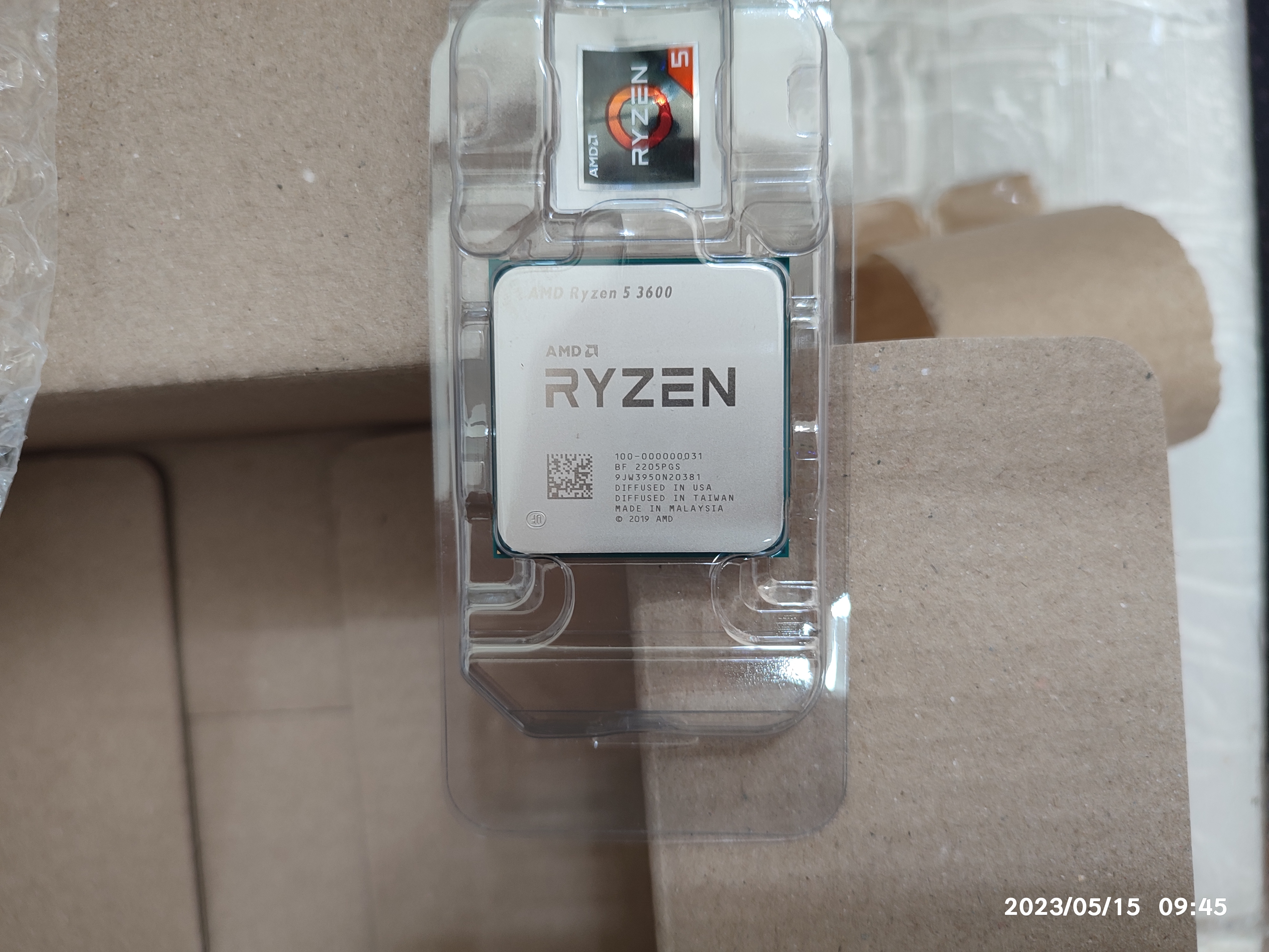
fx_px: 880
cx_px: 634
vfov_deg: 56.8
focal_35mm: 24
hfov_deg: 71.6
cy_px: 476
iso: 257
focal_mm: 5.89
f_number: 1.89
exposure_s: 1/30
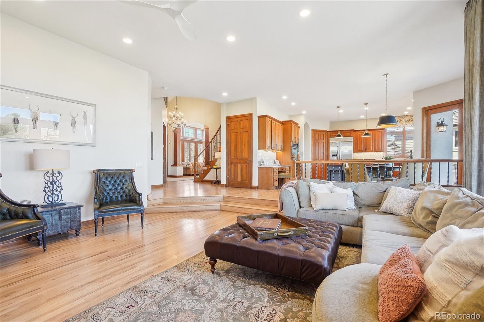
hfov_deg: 100.4
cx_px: 242
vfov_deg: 77.3
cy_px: 161
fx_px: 202
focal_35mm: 15
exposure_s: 1/25
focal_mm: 10
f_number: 8
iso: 400
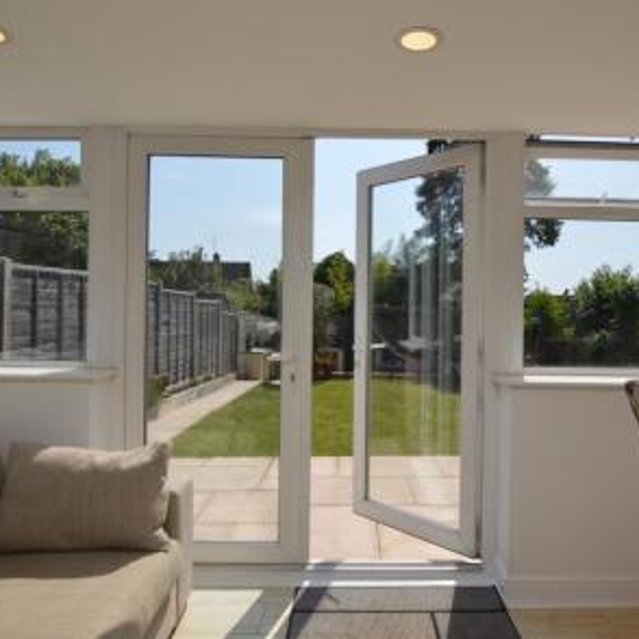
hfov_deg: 67.7
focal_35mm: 23
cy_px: 314
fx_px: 474
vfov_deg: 68.0
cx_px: 363
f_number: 10
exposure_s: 1/200
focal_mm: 11
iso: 100
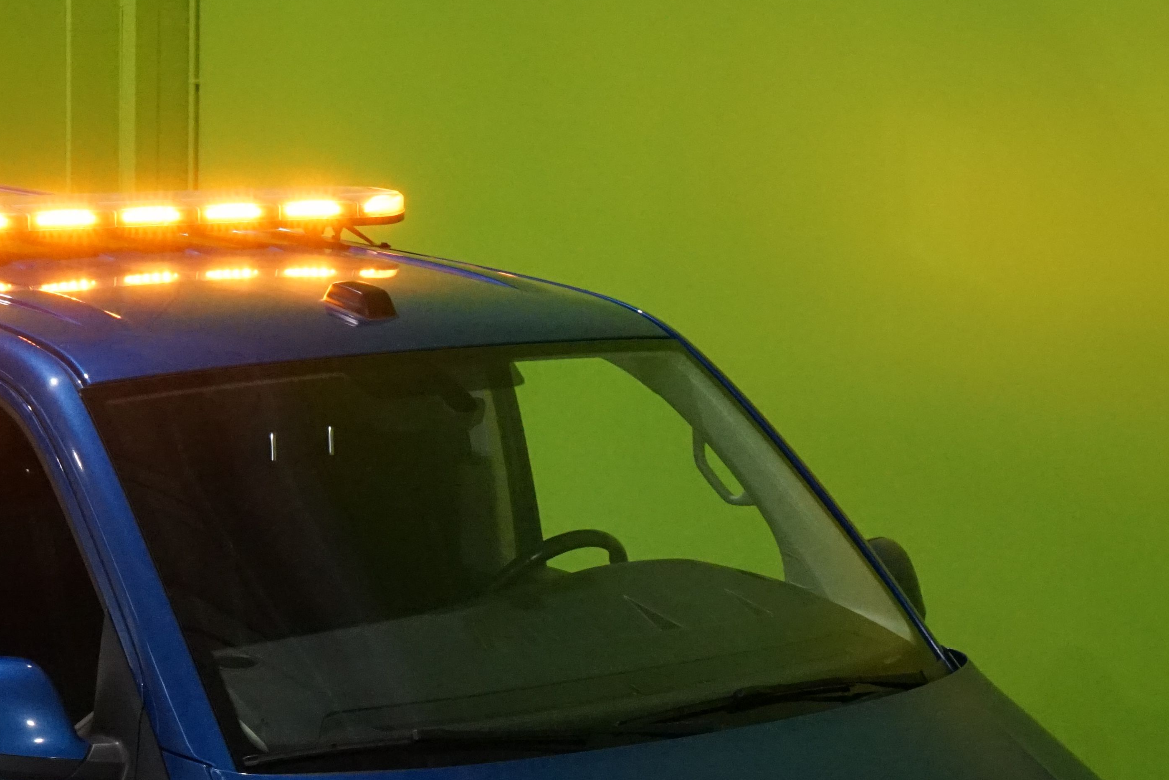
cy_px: 823
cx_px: 285
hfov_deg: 19.3
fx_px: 3410
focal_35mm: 105
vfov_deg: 12.8
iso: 6400
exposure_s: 1/125
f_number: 13
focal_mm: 49
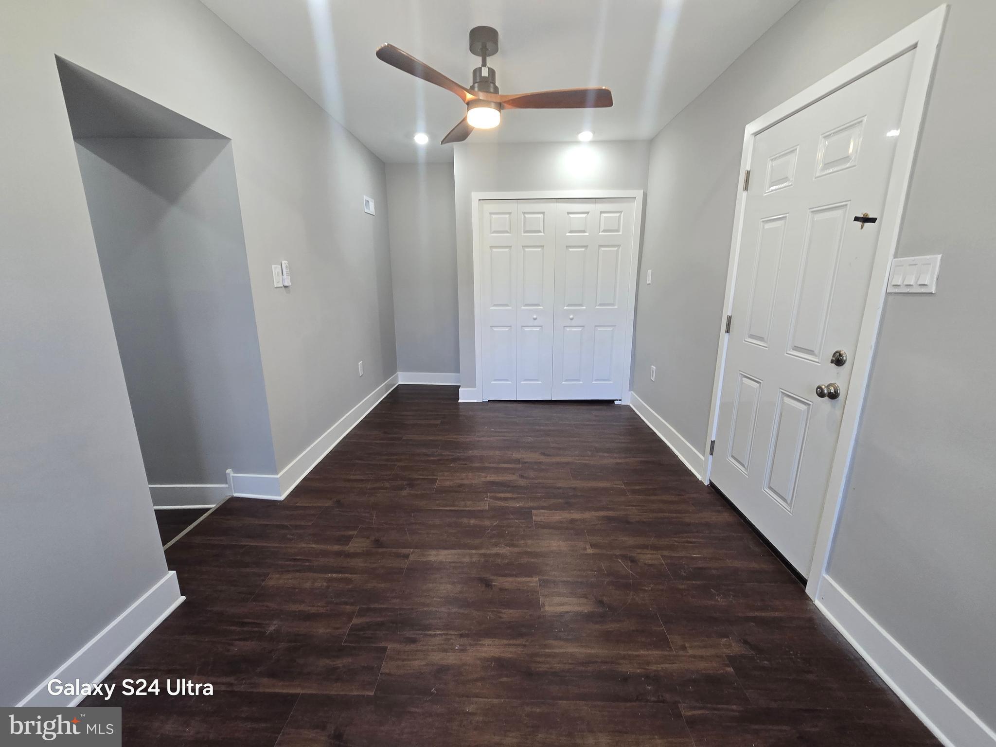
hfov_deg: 106.2
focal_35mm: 13
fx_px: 374
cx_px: 498
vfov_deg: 89.9
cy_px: 374
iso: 125
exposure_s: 1/60
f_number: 2.2
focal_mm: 2.2
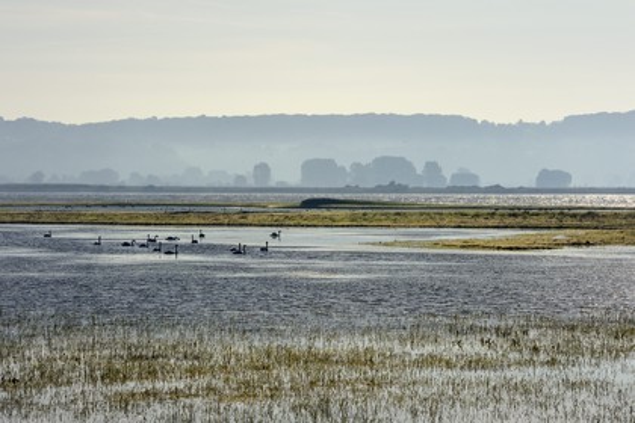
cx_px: 318
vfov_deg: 6.9
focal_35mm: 200
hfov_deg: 10.3
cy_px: 212
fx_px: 3528
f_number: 18
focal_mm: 200
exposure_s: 1/320
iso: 200
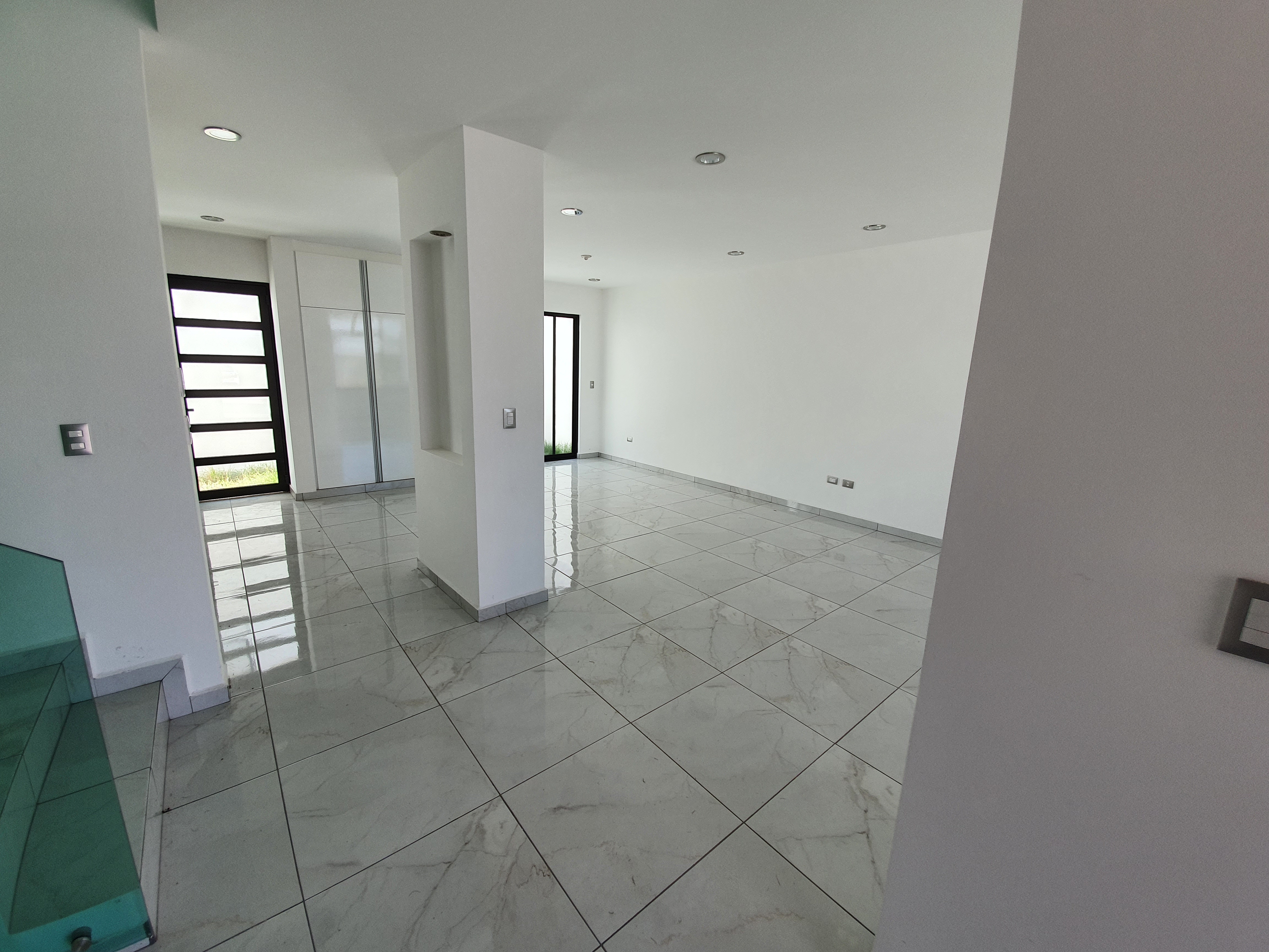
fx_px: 477
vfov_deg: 89.9
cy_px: 476
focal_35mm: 13
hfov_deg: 106.2
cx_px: 634
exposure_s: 1/120
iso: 50
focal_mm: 1.8
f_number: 2.2
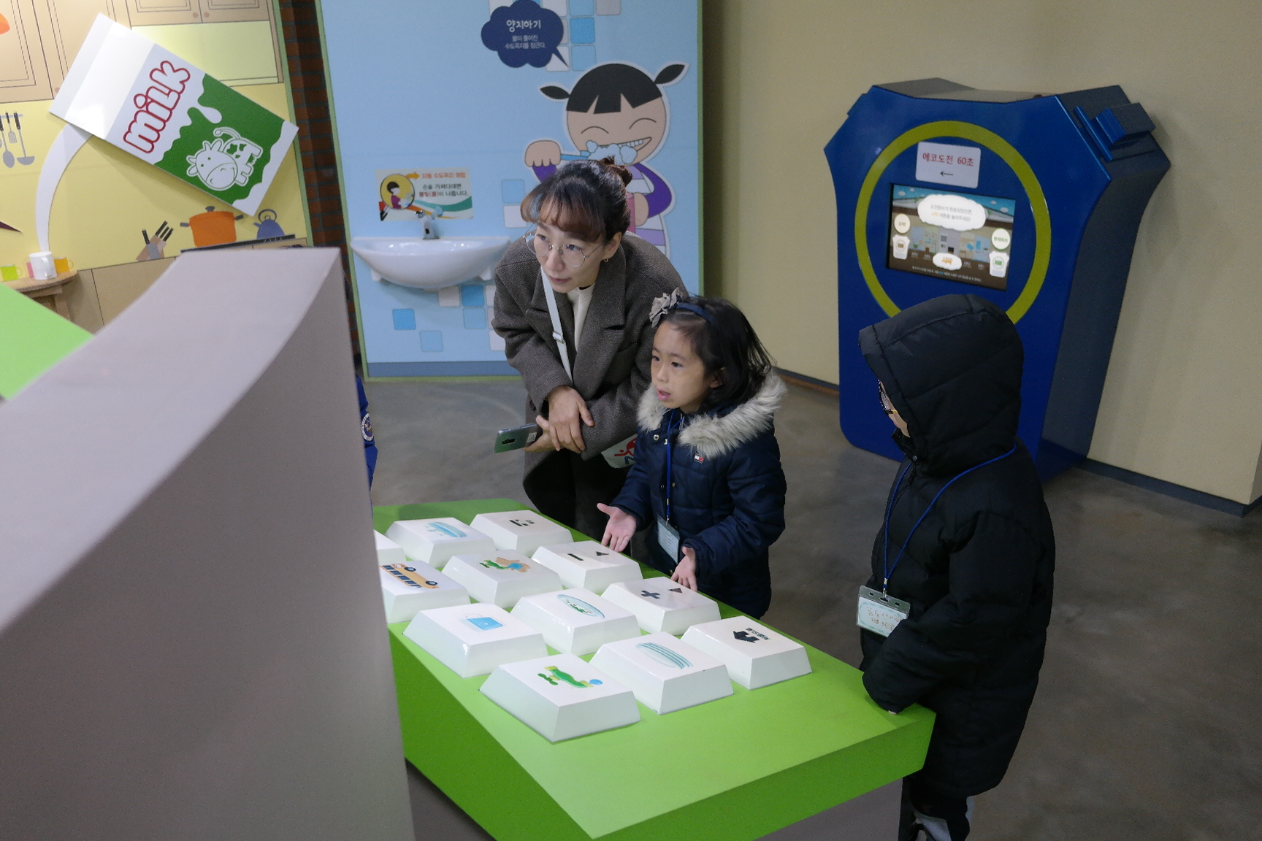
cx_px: 631
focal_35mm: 30
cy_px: 420
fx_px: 1052
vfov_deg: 43.6
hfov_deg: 61.9
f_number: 3.5
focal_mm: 20
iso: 800
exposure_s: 1/40
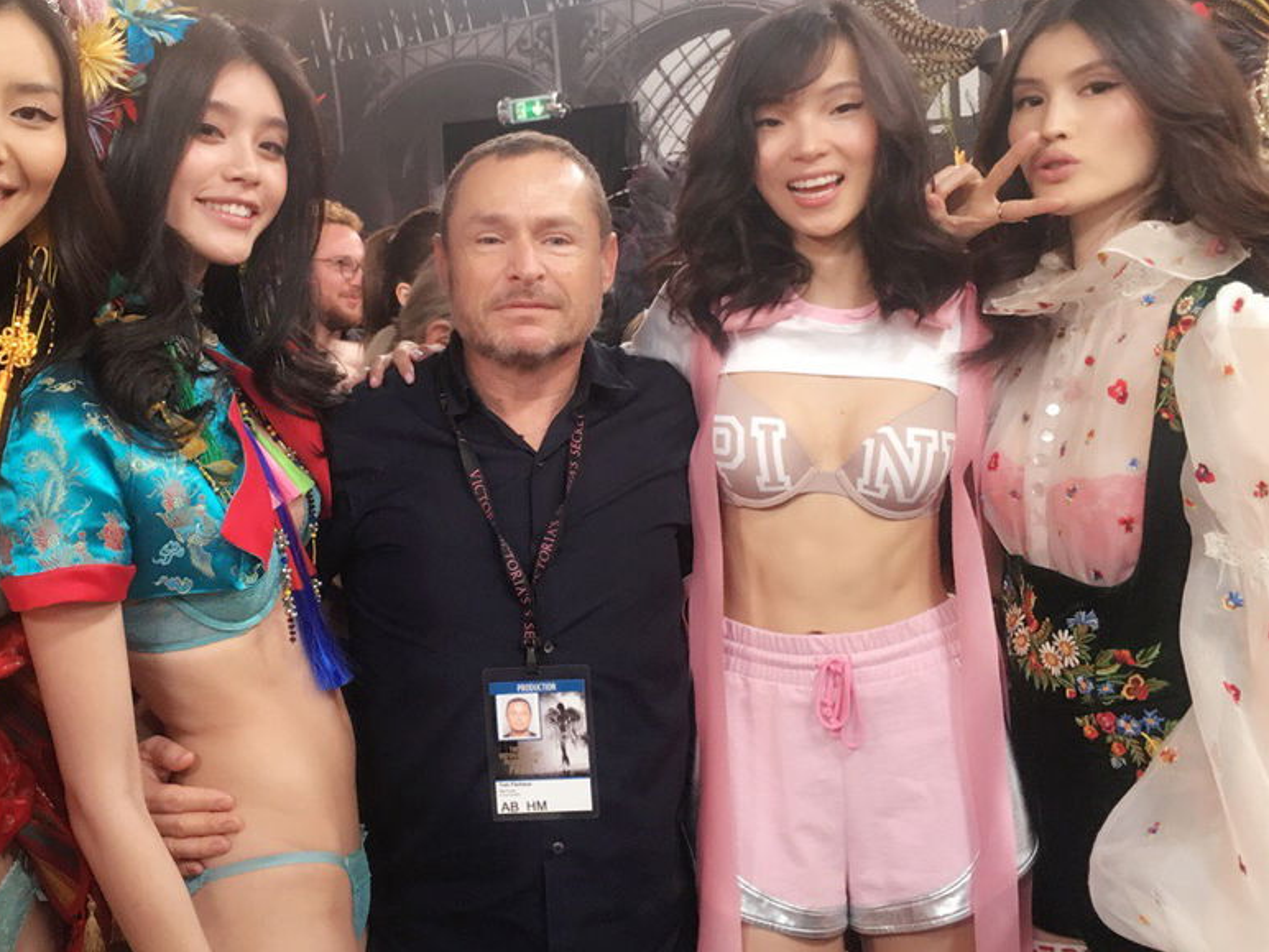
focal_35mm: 42
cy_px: 406
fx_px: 1540
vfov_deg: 34.3
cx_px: 478
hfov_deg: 44.4
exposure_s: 1/17
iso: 64
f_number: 2.2
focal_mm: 4.15
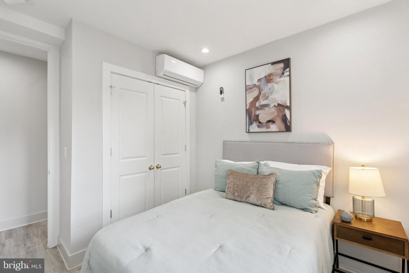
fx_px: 182
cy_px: 136
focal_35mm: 16
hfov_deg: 96.7
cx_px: 204
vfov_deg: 73.8
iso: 2000
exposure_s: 1/125
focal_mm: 16
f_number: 7.1
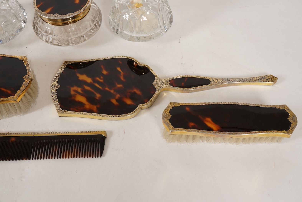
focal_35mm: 45
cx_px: 151
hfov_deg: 43.6
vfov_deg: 29.9
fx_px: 378
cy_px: 101
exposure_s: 1/125
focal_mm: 30
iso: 400
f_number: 22
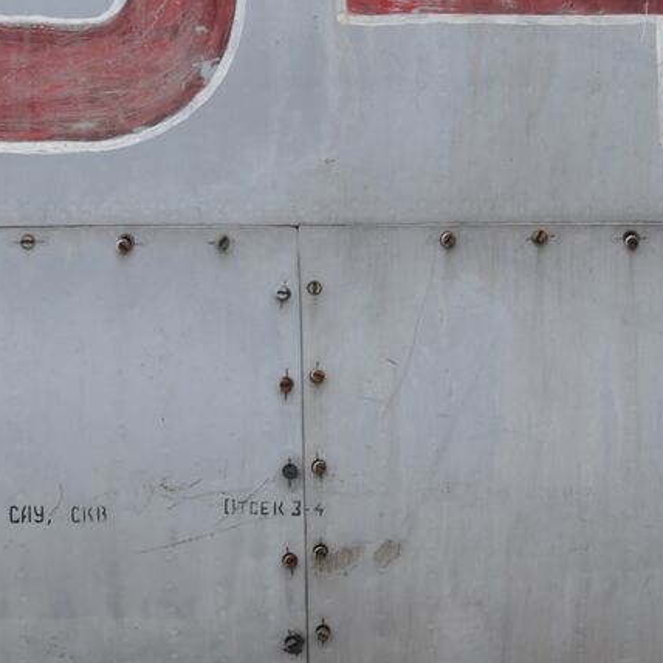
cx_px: 488
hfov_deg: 10.0
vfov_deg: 9.9
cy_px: 630
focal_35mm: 175
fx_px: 3792
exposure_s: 1/60
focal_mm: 46
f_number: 5
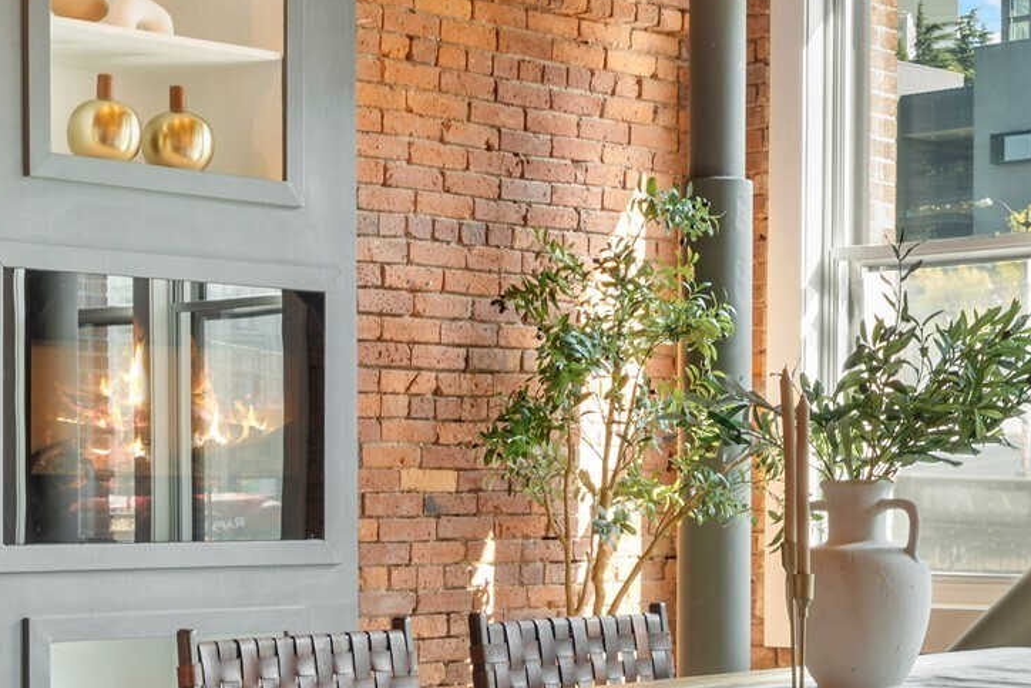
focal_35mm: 82
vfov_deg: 16.6
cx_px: 465
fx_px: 2349
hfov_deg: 24.7
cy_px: 514
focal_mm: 35
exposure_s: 2.5
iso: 100
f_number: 11
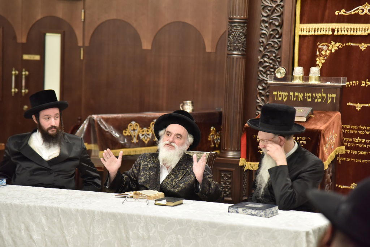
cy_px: 124
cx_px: 185
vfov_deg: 11.4
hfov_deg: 17.1
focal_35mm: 120
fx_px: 1233
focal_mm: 120
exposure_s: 1/160
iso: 1600
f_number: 4
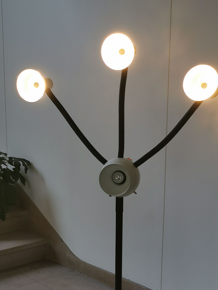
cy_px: 186
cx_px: 108
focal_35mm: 58
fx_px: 487
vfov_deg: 33.0
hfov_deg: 25.2
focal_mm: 5.58
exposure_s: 1/50
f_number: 1.8
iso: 100
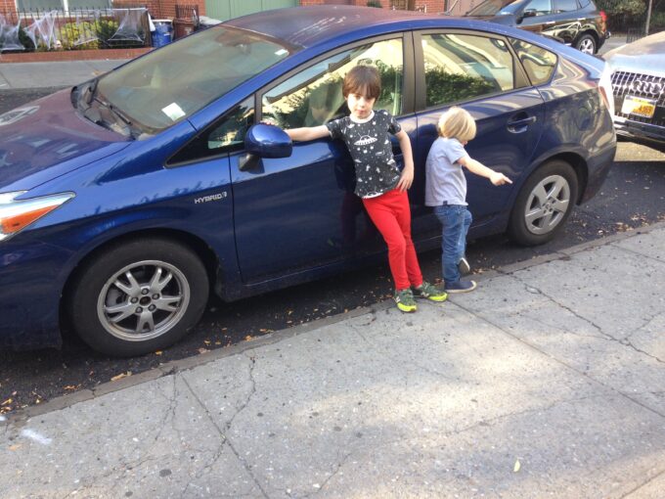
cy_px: 250
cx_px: 332
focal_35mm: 33
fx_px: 634
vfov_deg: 42.9
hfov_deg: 55.4
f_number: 2.4
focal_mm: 4.12
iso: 64
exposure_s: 1/120
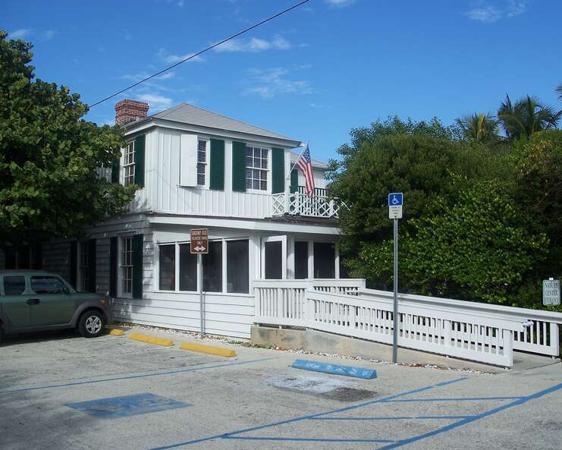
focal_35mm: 39
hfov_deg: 46.8
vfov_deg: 38.2
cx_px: 291
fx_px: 649
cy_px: 223
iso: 64
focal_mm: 7.8
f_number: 4
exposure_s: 1/640
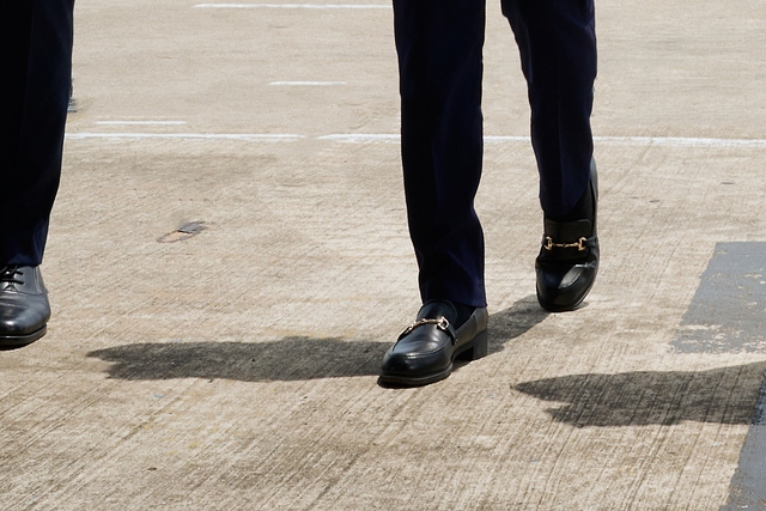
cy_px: -440
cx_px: 966
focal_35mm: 130
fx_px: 2767
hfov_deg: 15.1
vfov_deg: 9.9
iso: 200
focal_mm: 32.5
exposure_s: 1/200
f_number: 13
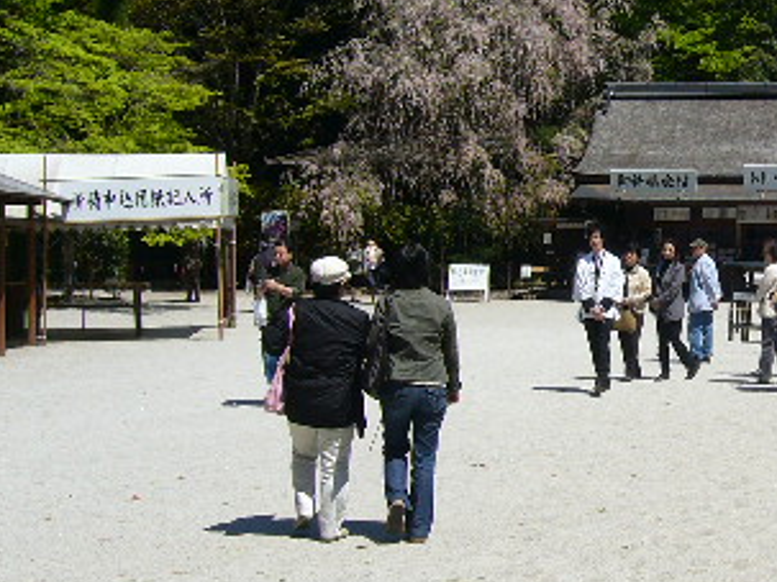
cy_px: 205
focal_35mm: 74
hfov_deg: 25.4
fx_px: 1660
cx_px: 728
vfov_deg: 19.8
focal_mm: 5.8
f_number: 5.6
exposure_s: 1/400
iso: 80
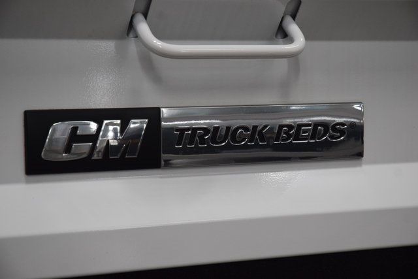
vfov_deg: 13.0
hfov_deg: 19.5
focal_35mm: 105
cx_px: 209
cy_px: 140
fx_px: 1219
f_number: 6.3
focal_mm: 70
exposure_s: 1/125
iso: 1600
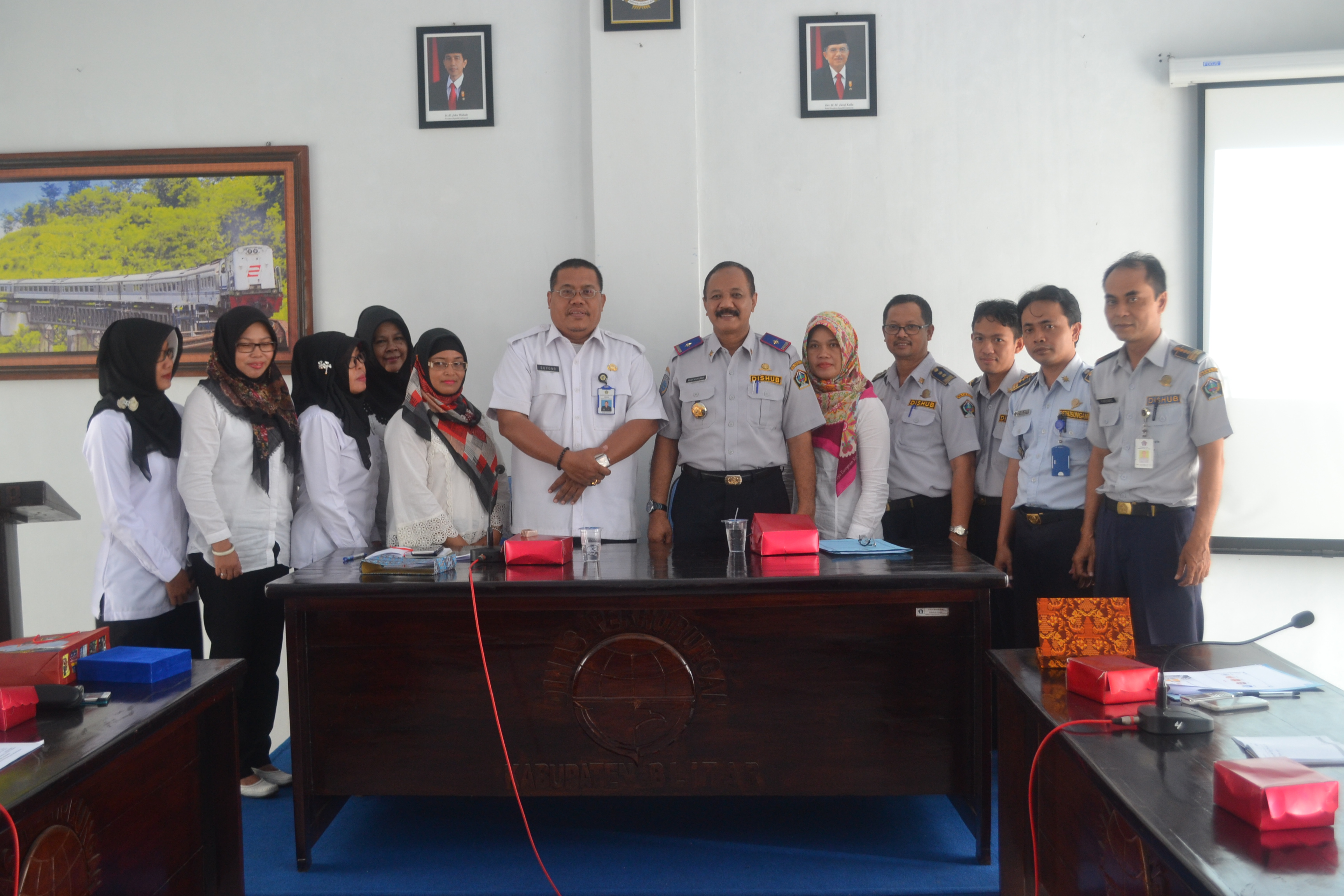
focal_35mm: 42
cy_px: 448
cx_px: 672
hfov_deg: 46.4
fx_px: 1568
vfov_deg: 31.9
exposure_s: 1/15
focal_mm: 28
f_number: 4.5
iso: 500
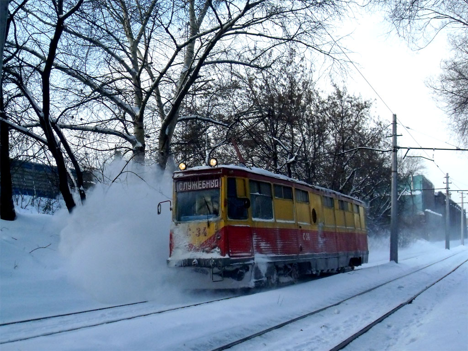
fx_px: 568
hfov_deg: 44.8
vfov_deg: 34.3
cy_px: 176
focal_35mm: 42
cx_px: 234
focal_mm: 7.1
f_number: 7.7
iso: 400
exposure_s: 1/500
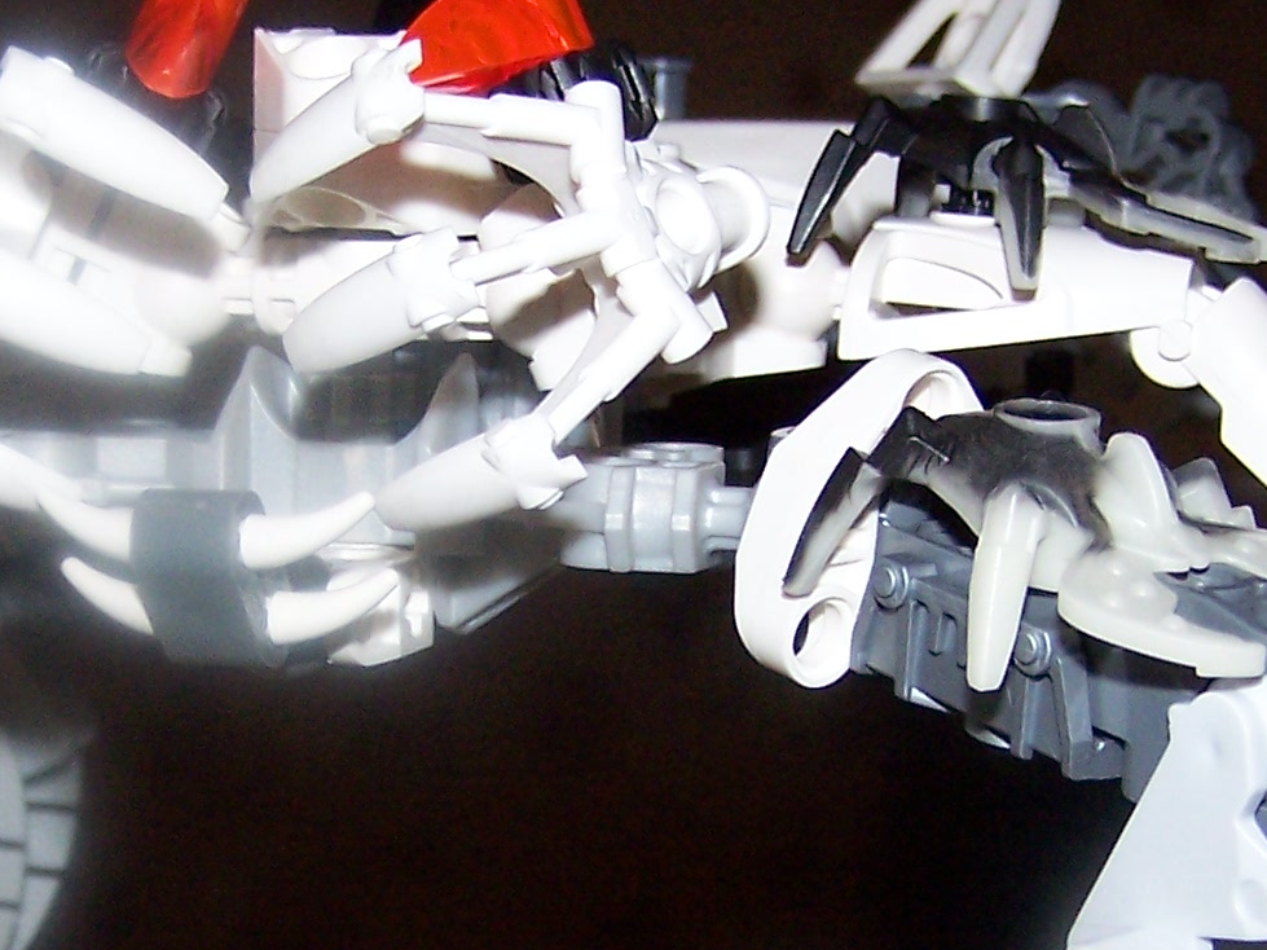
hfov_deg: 19.6
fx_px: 3660
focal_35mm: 100
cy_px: 809
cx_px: 538
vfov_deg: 14.7
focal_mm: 6.3
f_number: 2.8
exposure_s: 1/60
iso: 140
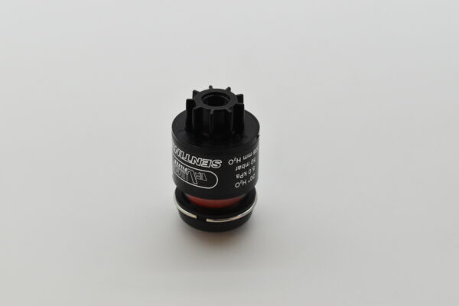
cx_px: 230
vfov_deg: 16.6
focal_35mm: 82
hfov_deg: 24.6
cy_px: 153
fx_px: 1052
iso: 1600
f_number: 8
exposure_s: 1/1250
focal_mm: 55
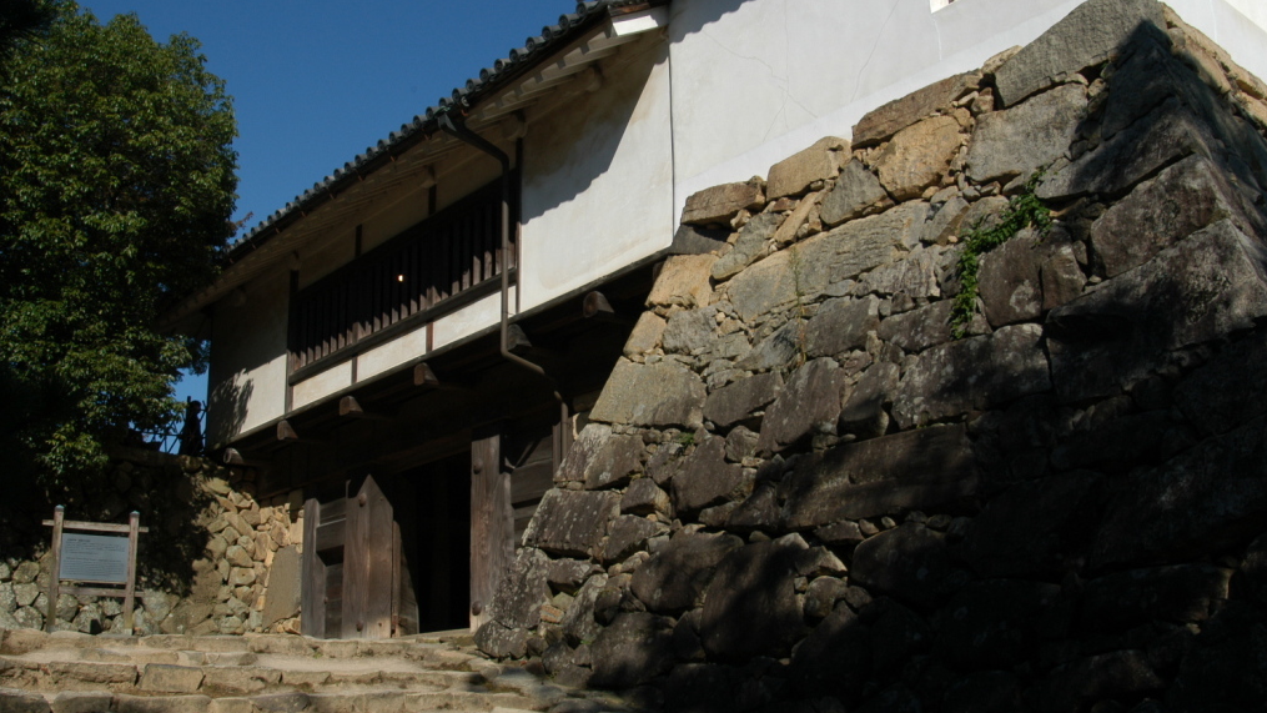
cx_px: 629
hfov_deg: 52.8
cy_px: 348
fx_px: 1277
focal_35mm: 38
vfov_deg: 31.2
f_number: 10
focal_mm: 24
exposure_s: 1/400
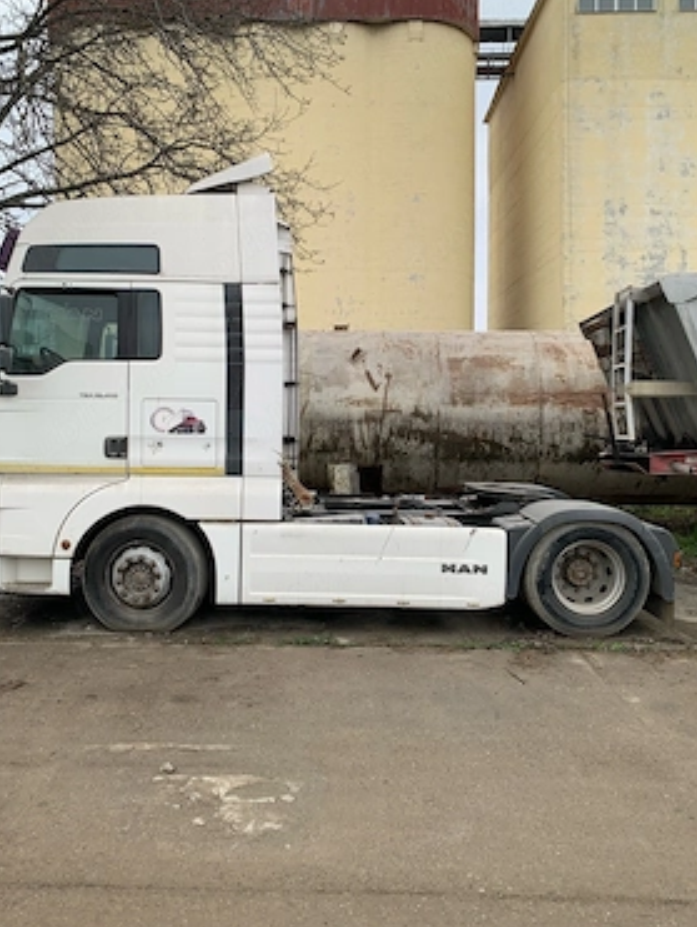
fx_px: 750
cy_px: 442
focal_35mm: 28
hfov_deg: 49.8
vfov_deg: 63.4
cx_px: 340
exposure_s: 1/384
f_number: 1.8
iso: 25
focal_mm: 4.25
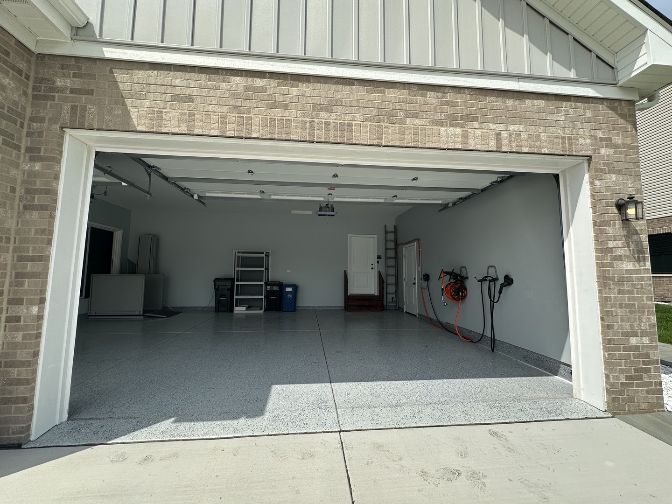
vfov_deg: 85.7
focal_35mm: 14
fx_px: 272
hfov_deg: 102.1
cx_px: 336
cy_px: 252
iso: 50
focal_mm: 2.22
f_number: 2.2
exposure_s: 1/790
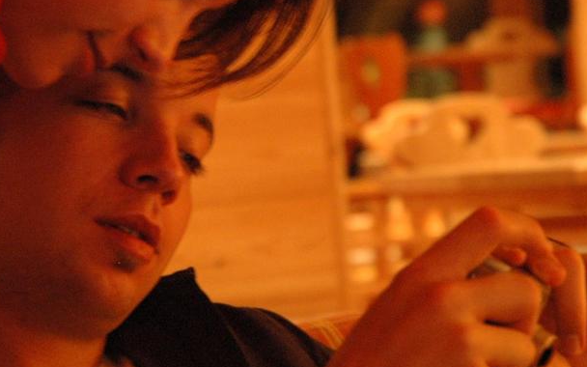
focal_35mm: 180
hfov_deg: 11.6
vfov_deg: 7.3
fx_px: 2880
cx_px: 237
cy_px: 61
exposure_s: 1/6
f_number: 4.5
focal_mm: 70
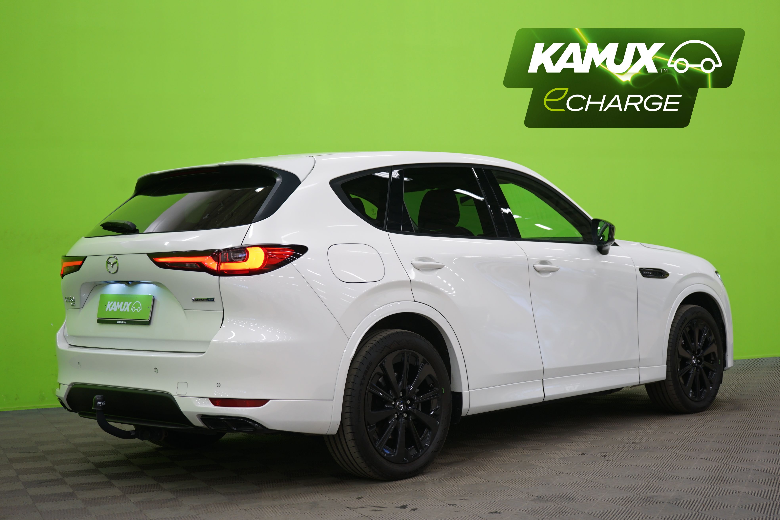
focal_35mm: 50
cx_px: 390
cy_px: 260
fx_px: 1083
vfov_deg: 27.0
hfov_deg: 39.6
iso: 400
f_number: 4.5
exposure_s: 1/10
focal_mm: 50
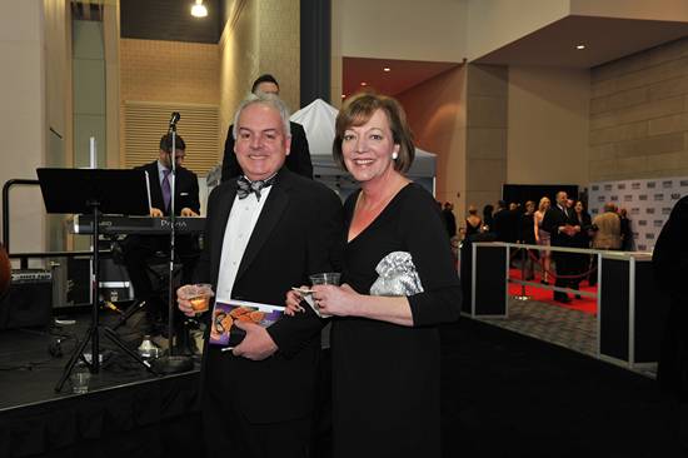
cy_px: 229
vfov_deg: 33.4
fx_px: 764
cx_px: 344
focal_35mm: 40
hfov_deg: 48.5
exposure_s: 1/125
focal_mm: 40
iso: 1250
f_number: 6.3
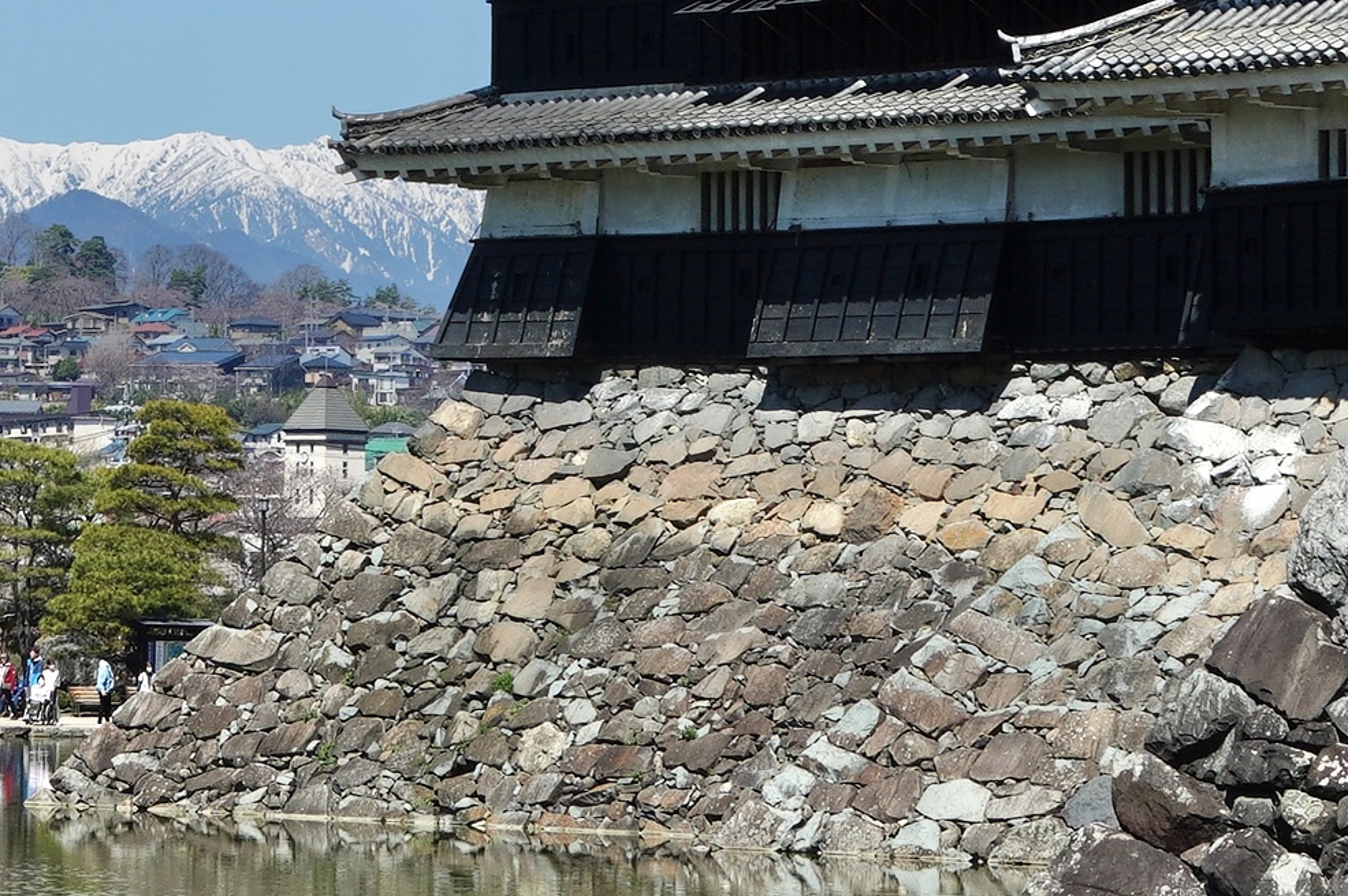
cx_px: 113
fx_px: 6848
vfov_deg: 7.4
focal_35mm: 183
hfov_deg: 11.2
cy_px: -187
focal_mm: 40
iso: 160
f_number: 14
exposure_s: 1/80
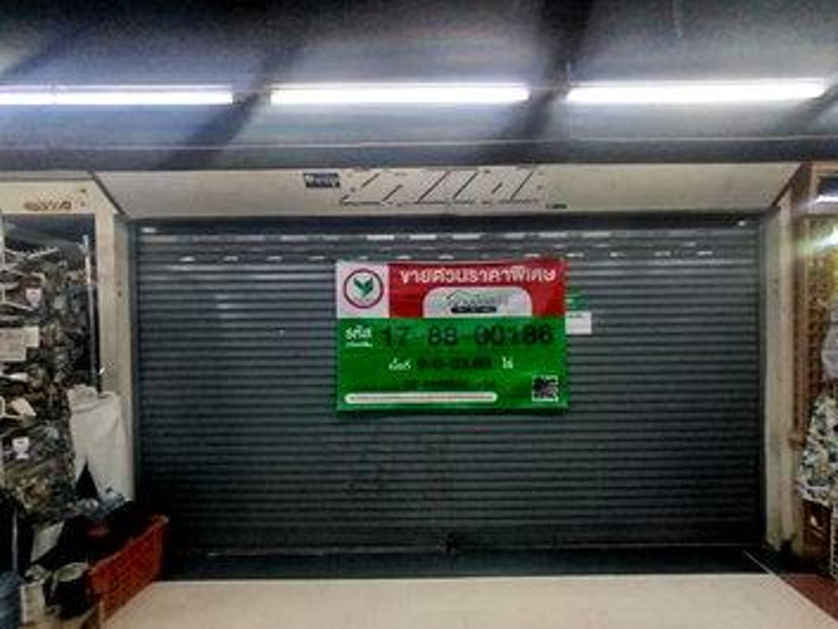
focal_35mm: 17
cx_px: 437
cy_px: 337
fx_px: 412
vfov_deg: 74.7
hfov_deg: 91.0
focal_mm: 1.65
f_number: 2.2
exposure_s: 1/33
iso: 100
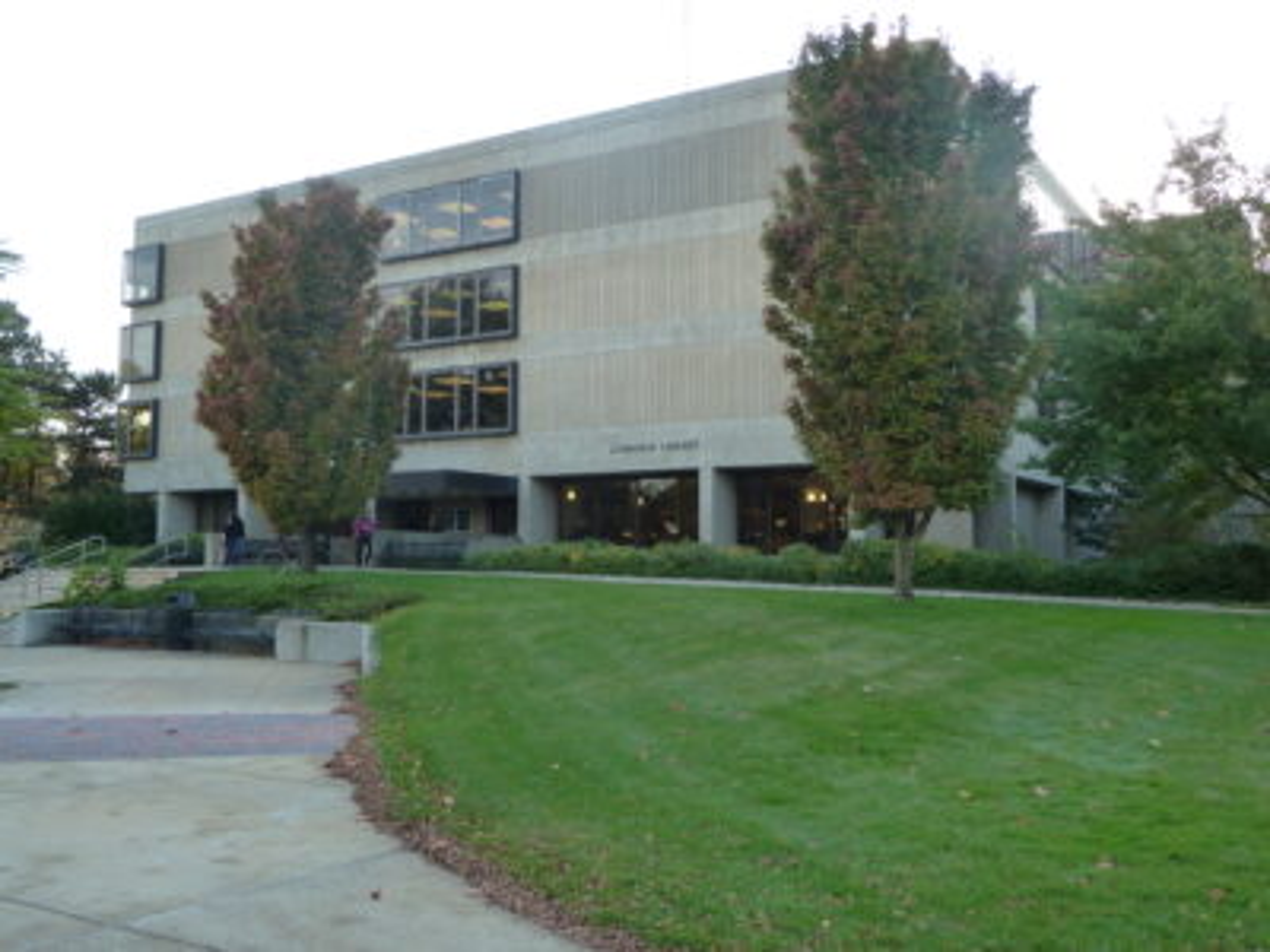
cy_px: 476
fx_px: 1174
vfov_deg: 44.2
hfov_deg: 56.8
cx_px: 635
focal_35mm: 32
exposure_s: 1/125
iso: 125
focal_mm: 5.3
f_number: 3.5
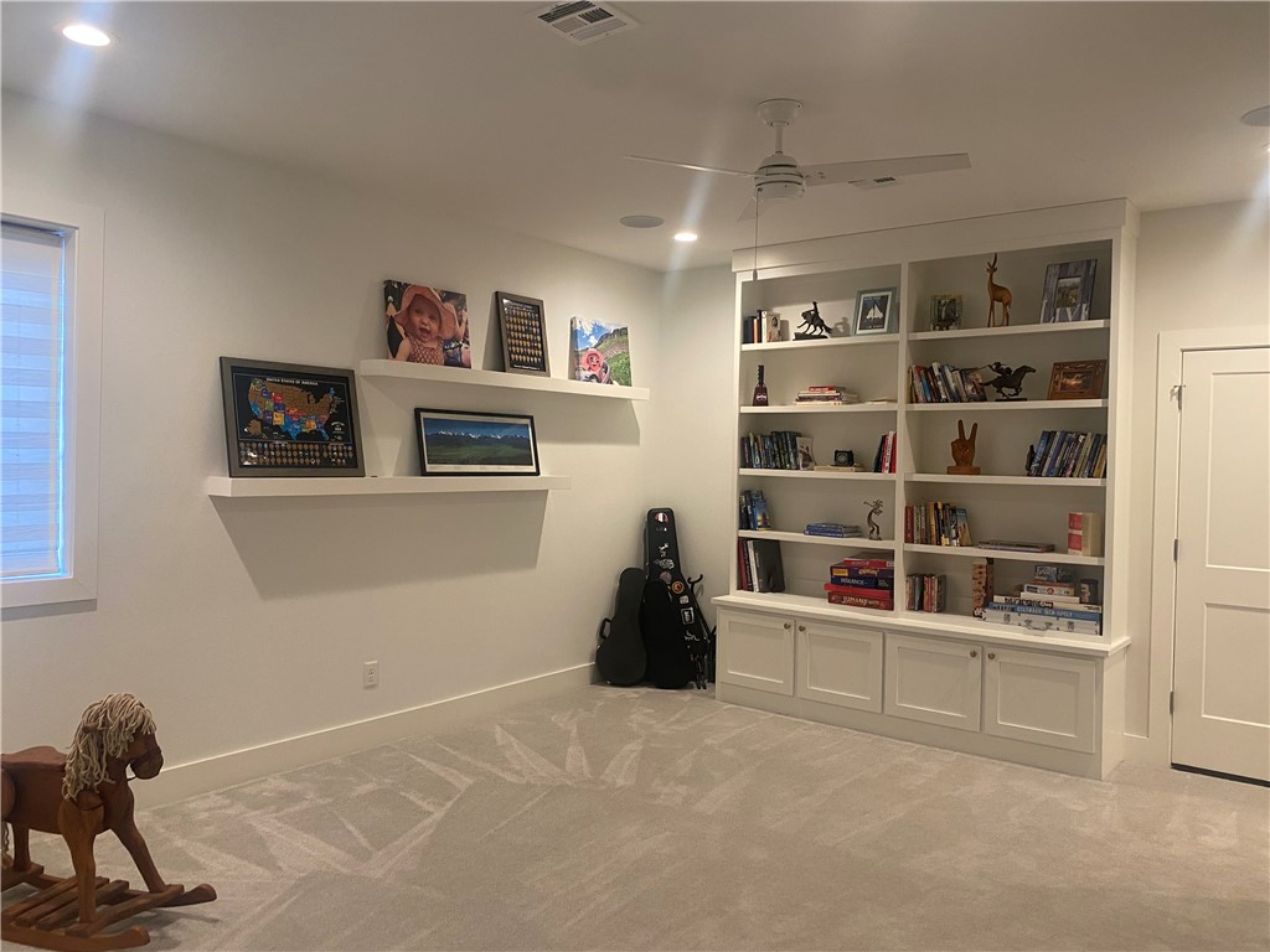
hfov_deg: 67.3
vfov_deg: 53.1
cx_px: 635
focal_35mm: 26
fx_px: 954
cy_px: 476
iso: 200
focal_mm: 4.25
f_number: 1.8
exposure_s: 1/60
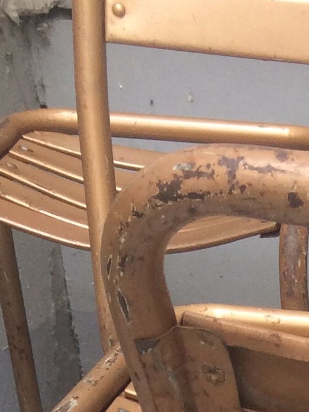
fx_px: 1713
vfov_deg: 11.3
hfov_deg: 9.4
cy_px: 996
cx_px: 704
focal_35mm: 144
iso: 32
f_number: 2.2
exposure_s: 1/119
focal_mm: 4.15
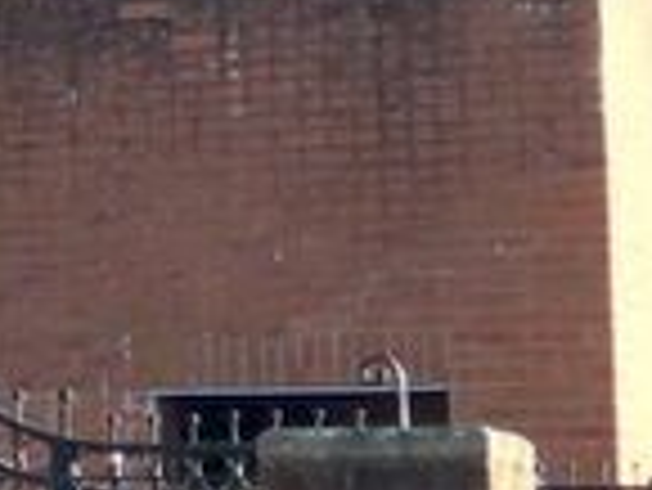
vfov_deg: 8.1
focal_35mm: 183
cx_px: -454
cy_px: -34
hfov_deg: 10.3
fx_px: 3450
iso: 80
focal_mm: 6.8
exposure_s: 1/200
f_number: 3.5
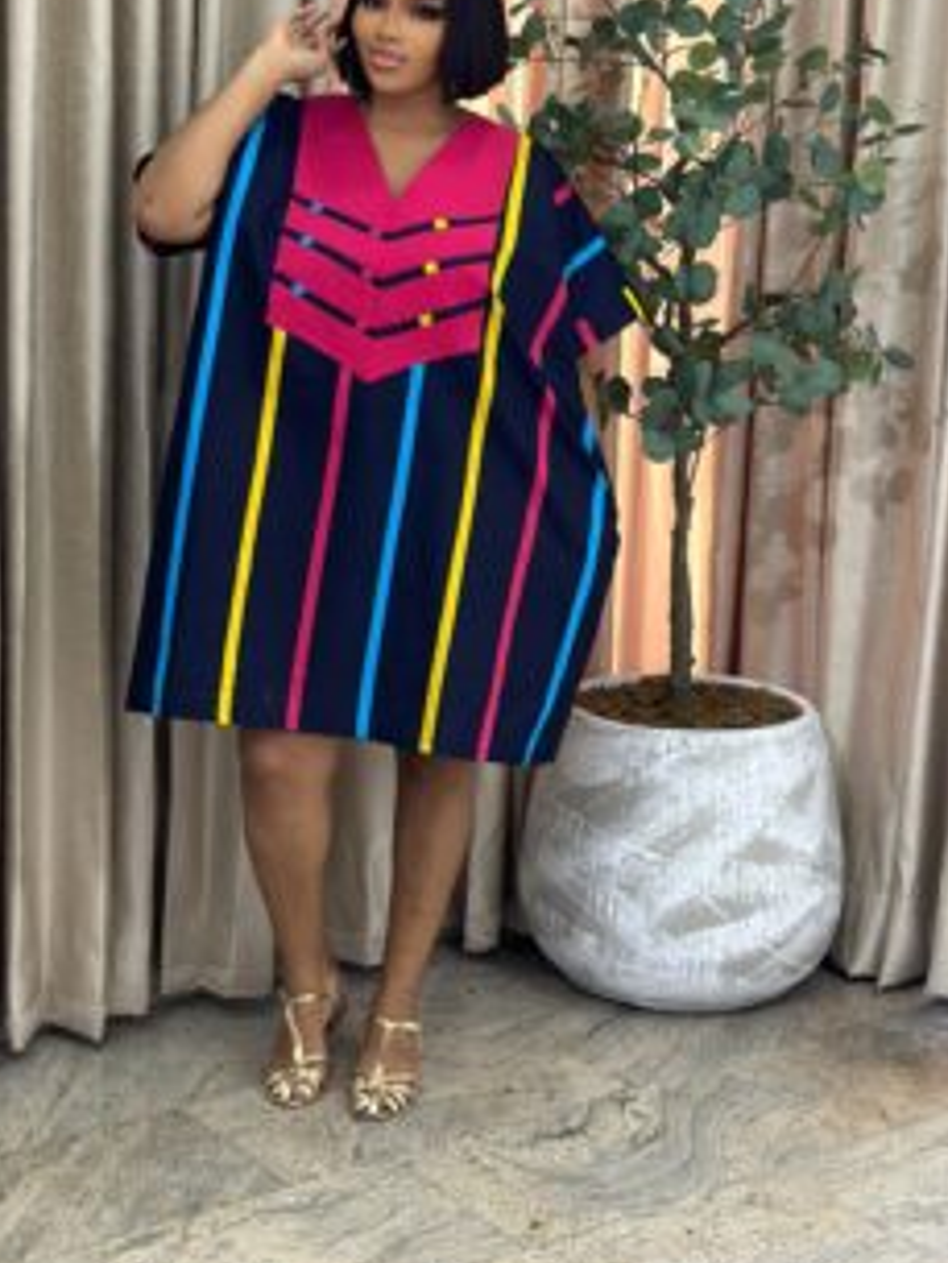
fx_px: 2299
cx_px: 447
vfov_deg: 30.6
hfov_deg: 23.3
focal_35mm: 63
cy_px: 497
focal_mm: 6.86
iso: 160
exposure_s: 1/50
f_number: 1.78
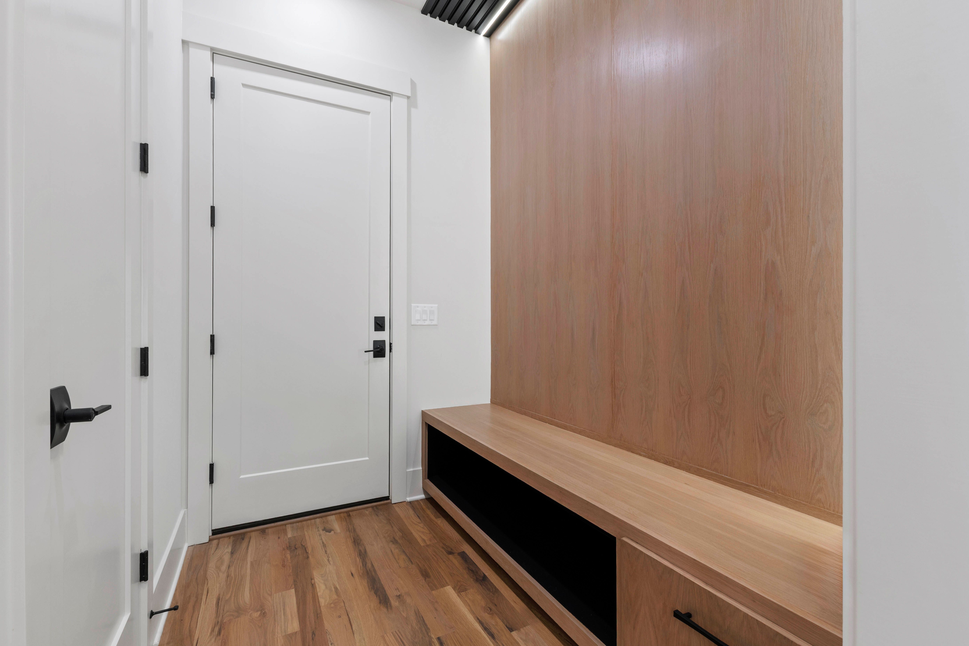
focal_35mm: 15
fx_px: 404
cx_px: 484
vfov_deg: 77.3
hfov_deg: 100.4
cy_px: 323
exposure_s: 1/1.67
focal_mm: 10
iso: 100
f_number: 8
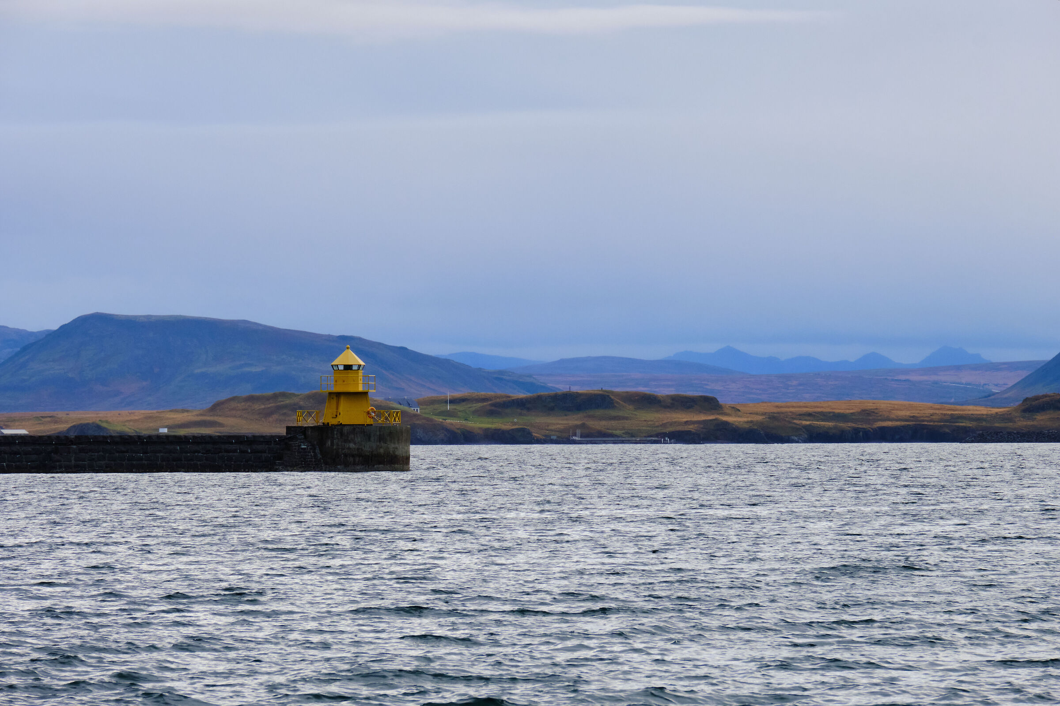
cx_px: 530
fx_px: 6742
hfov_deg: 9.0
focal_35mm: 229
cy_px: 353
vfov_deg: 6.0
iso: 800
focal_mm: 152.6
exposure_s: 1/180
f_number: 10
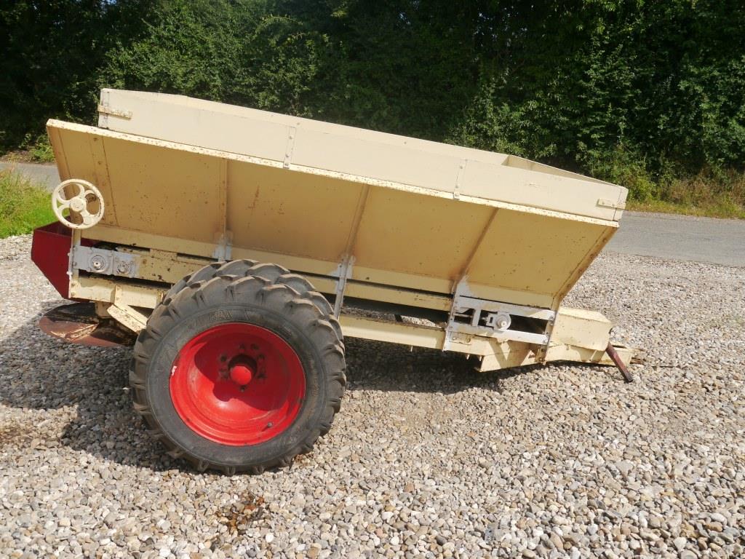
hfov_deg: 63.4
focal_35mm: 28
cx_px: 372
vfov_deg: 49.7
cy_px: 280
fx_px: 603
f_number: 7.1
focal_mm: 14
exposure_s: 1/500
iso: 160
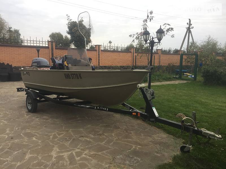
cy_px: 84
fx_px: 189
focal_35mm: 29
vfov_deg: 48.2
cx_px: 113
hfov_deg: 61.7
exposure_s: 1/100
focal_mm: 4.2
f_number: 2.2
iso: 32
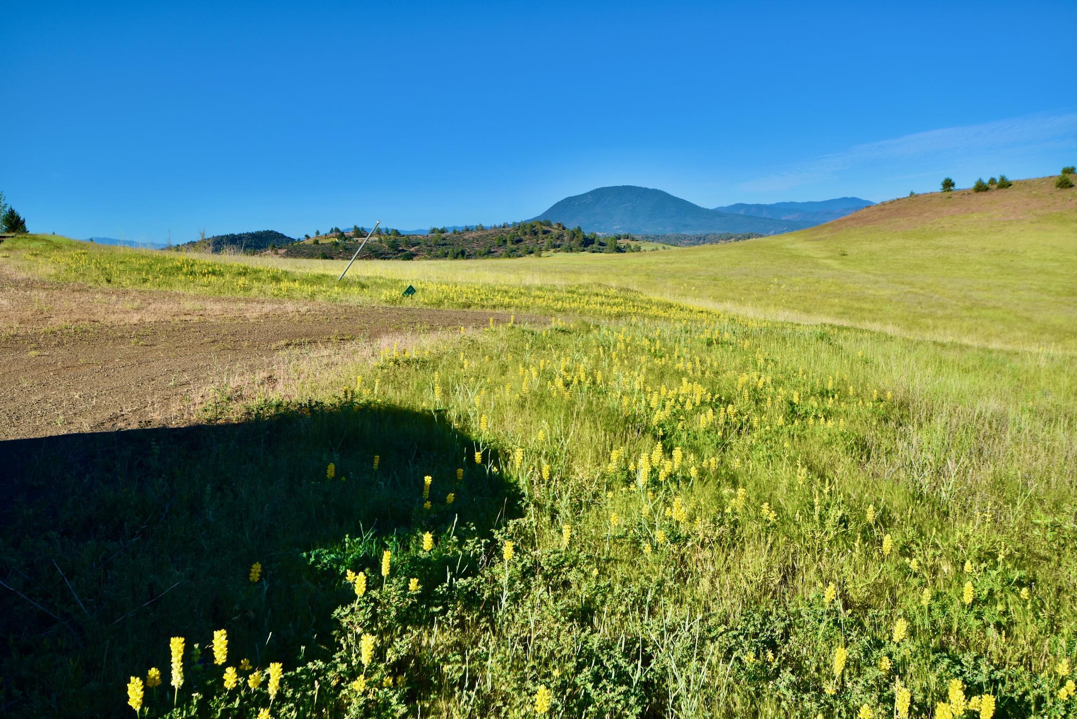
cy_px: 360
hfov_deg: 61.9
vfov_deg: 43.6
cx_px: 538
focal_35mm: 30
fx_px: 898
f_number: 8
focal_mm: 20
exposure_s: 1/250
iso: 100
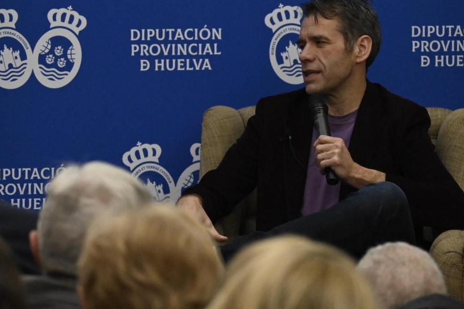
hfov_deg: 6.8
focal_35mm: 304
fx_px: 3918
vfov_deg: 4.5
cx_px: 266
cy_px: 105
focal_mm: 130
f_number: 5.3
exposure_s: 1/250
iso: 5000
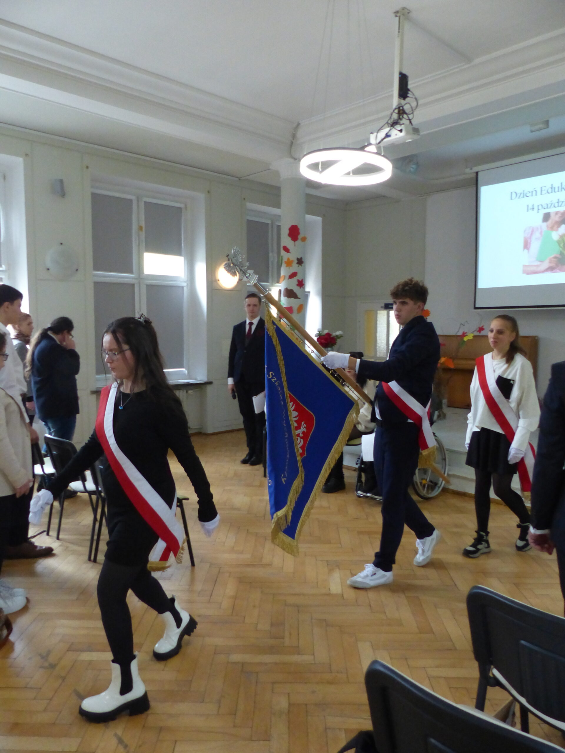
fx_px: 544
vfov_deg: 69.4
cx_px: 282
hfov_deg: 54.9
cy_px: 376
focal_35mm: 25
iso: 640
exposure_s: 1/125
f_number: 2.8
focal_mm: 4.5
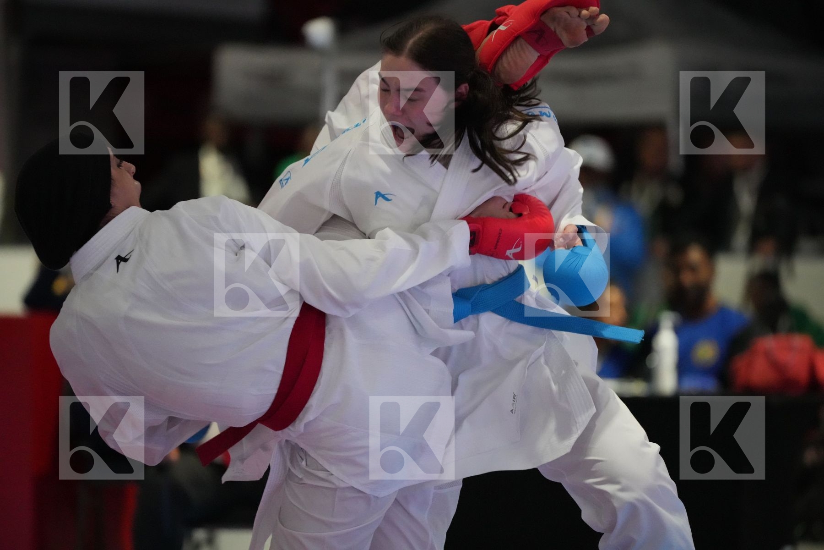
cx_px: 412
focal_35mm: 200
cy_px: 275
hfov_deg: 10.3
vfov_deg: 6.9
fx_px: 4577
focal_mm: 200
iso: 12800
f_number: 2.8
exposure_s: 1/800
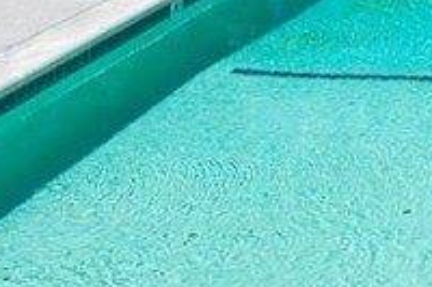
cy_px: -282
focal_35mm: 118
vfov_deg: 10.6
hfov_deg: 15.4
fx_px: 1415
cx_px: 732
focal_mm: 23
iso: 400
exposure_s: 1/1250
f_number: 6.3
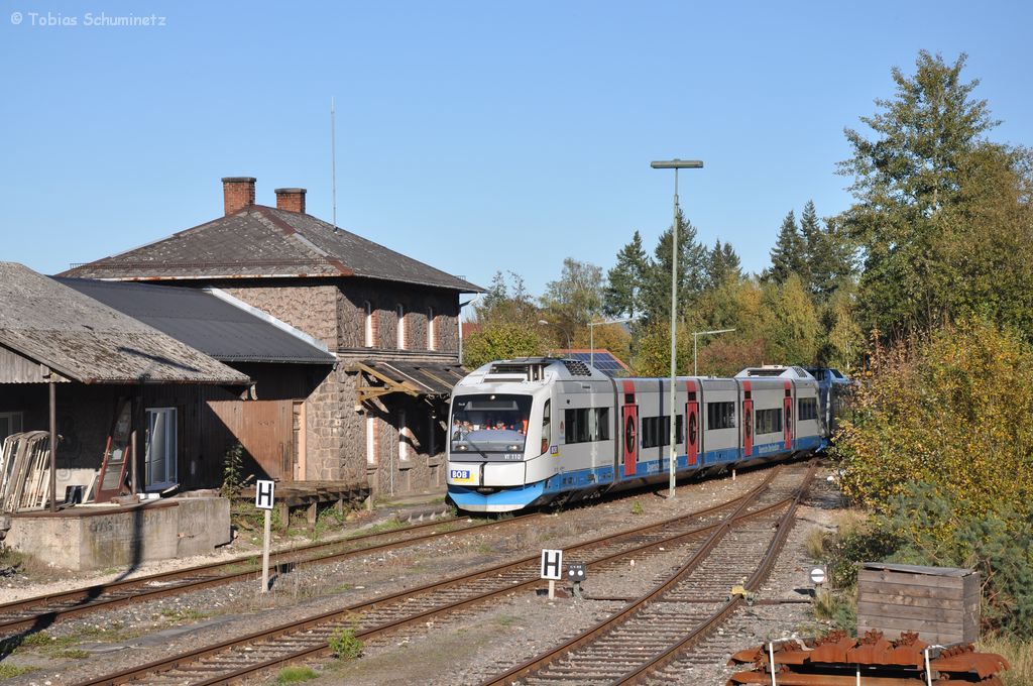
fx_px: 2493
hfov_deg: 23.4
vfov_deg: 15.7
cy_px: 343
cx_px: 516
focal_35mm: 87
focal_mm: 58
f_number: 9
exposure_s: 1/500
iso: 200
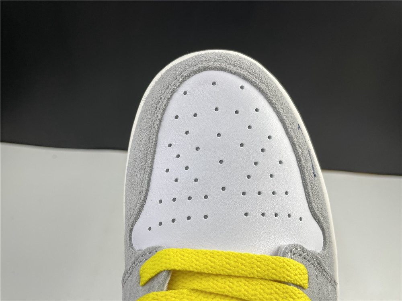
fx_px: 302
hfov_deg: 67.3
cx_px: 201
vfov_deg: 53.1
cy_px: 150
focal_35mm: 26
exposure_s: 1/119
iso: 32
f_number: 1.6
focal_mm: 4.2
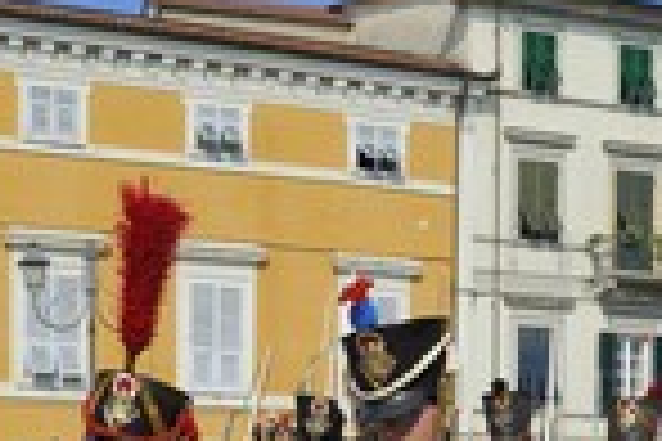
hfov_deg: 25.1
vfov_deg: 16.1
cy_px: 590
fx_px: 1471
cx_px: 187
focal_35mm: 80
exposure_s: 1/400
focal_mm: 28
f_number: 10
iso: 200
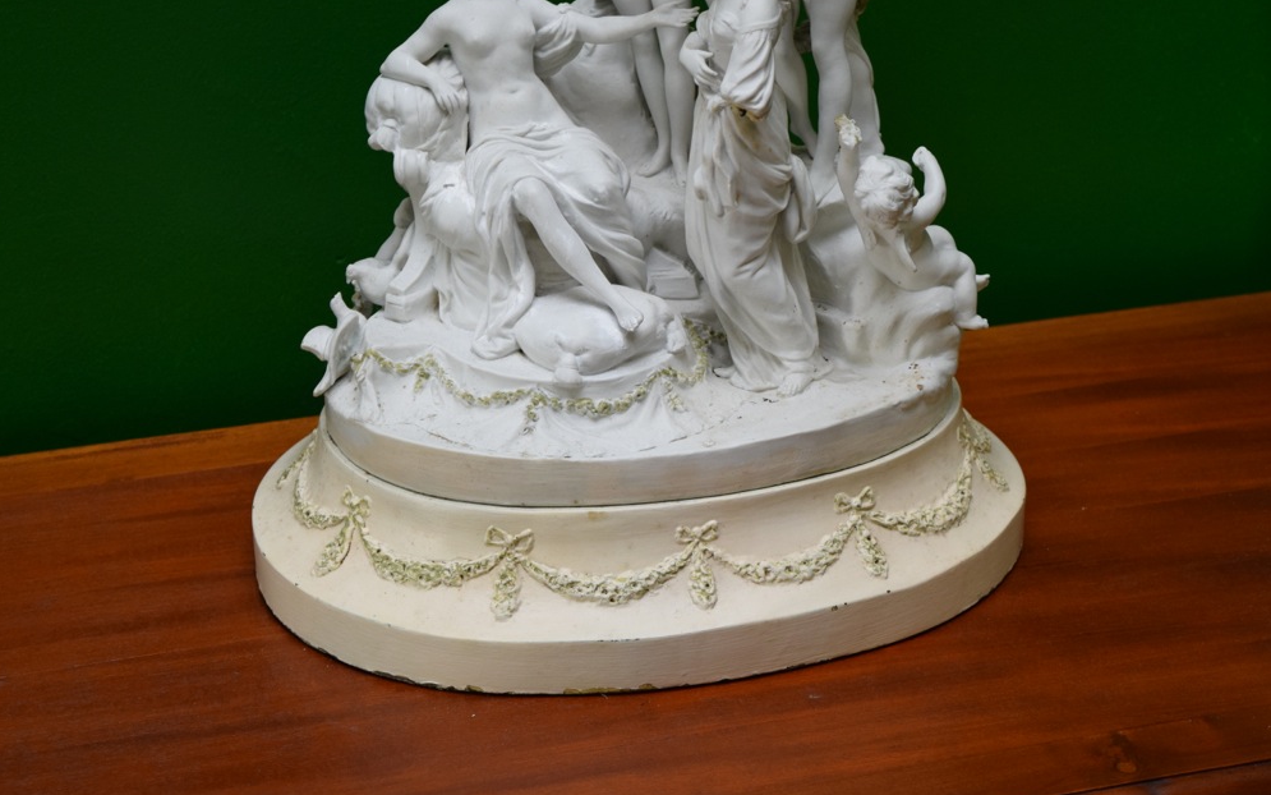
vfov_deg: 15.5
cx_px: 635
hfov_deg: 24.5
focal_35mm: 85
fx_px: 2928
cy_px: 394
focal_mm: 55
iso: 1100
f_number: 5.6
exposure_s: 1/60
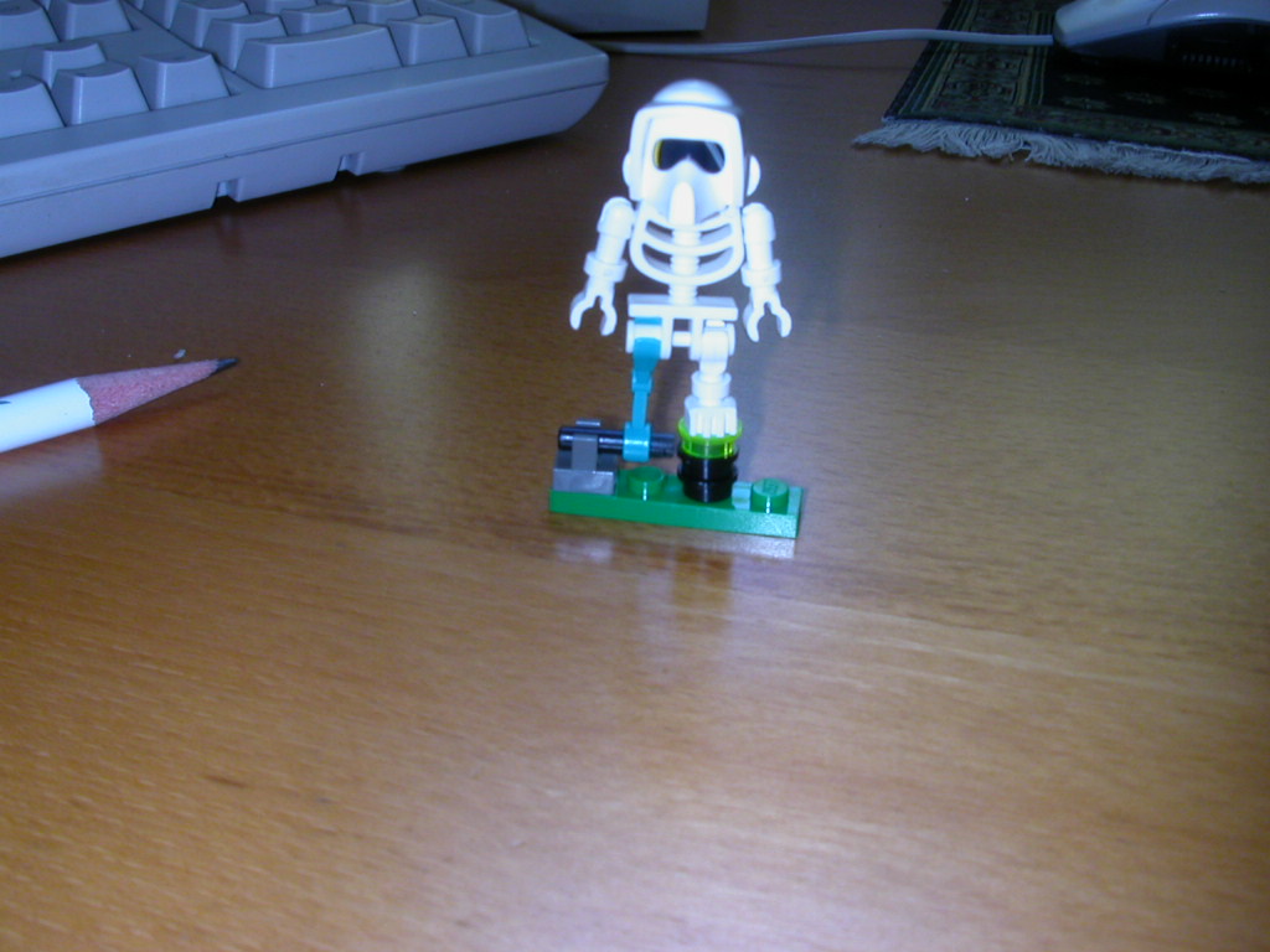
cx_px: 635
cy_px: 476
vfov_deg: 38.7
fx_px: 1357
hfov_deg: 50.1
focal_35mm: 37
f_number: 4.5
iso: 100
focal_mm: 5.6
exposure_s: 1/30
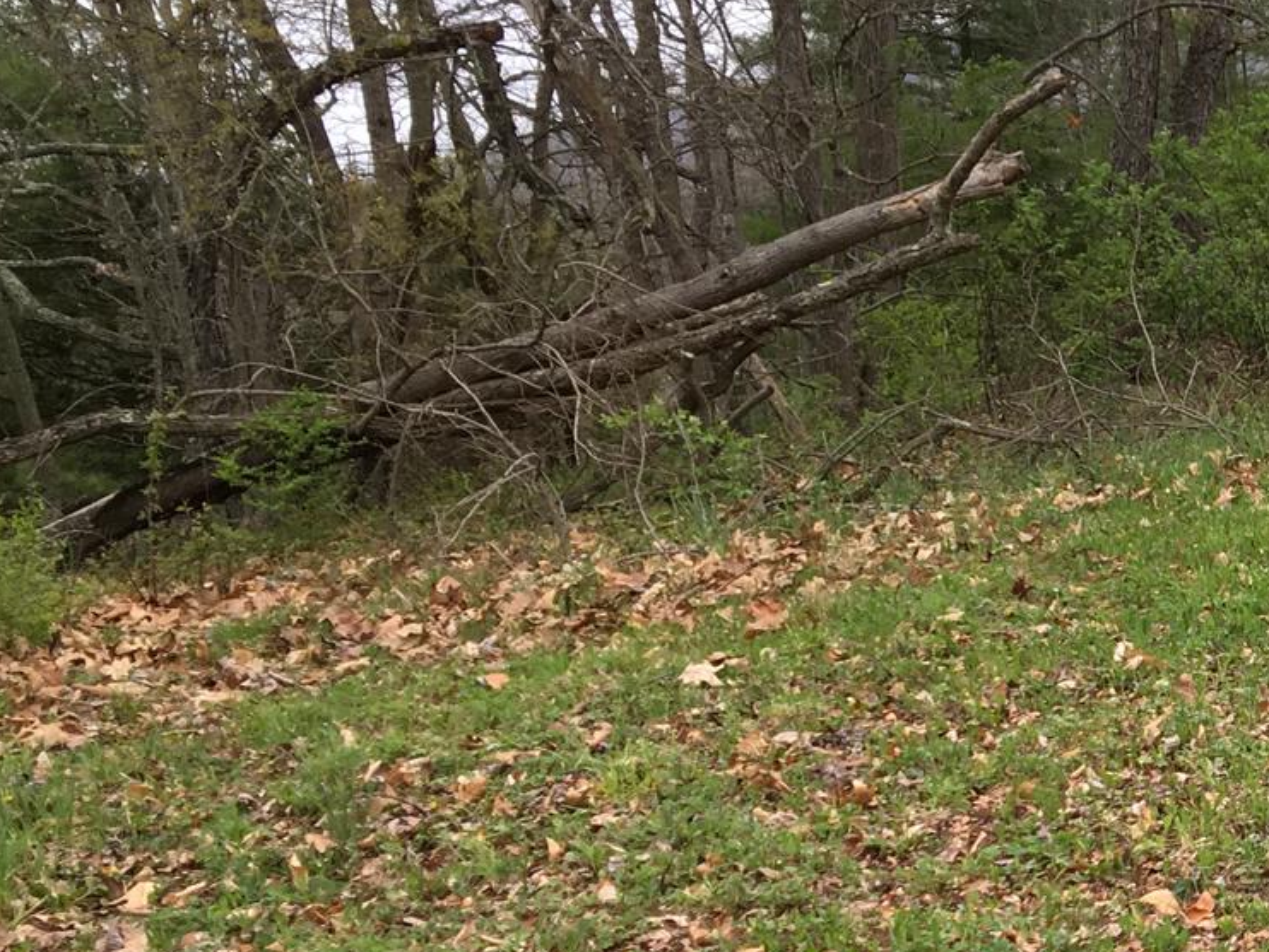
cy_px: 757
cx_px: 1717
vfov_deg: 18.3
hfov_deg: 21.7
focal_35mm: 80
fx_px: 2934
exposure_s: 1/120
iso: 25
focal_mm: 4.15
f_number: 2.2
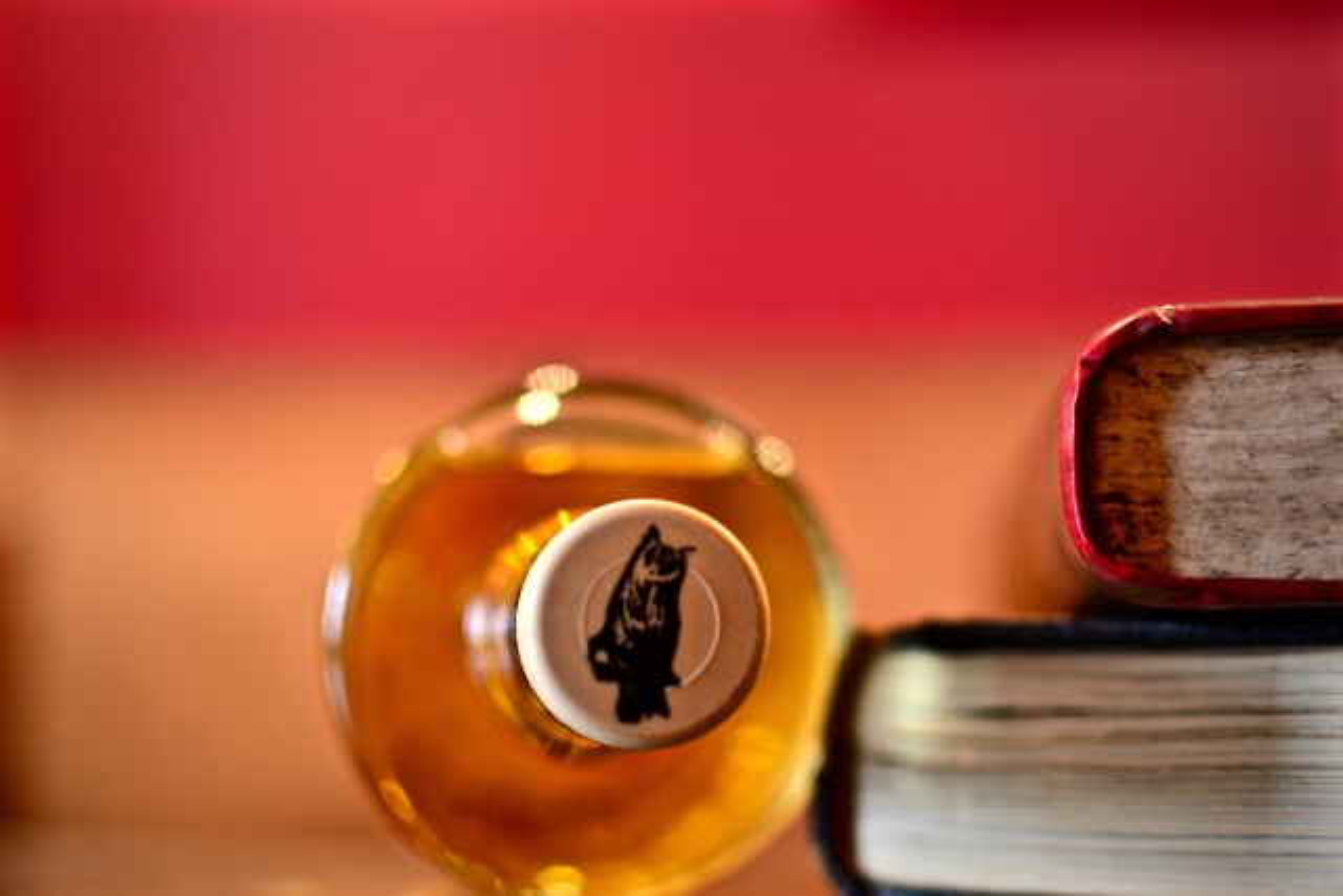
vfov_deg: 25.8
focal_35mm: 52
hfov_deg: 37.8
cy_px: 448
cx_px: 672
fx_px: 1959
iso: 400
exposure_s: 1/5
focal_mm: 35
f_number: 1.8
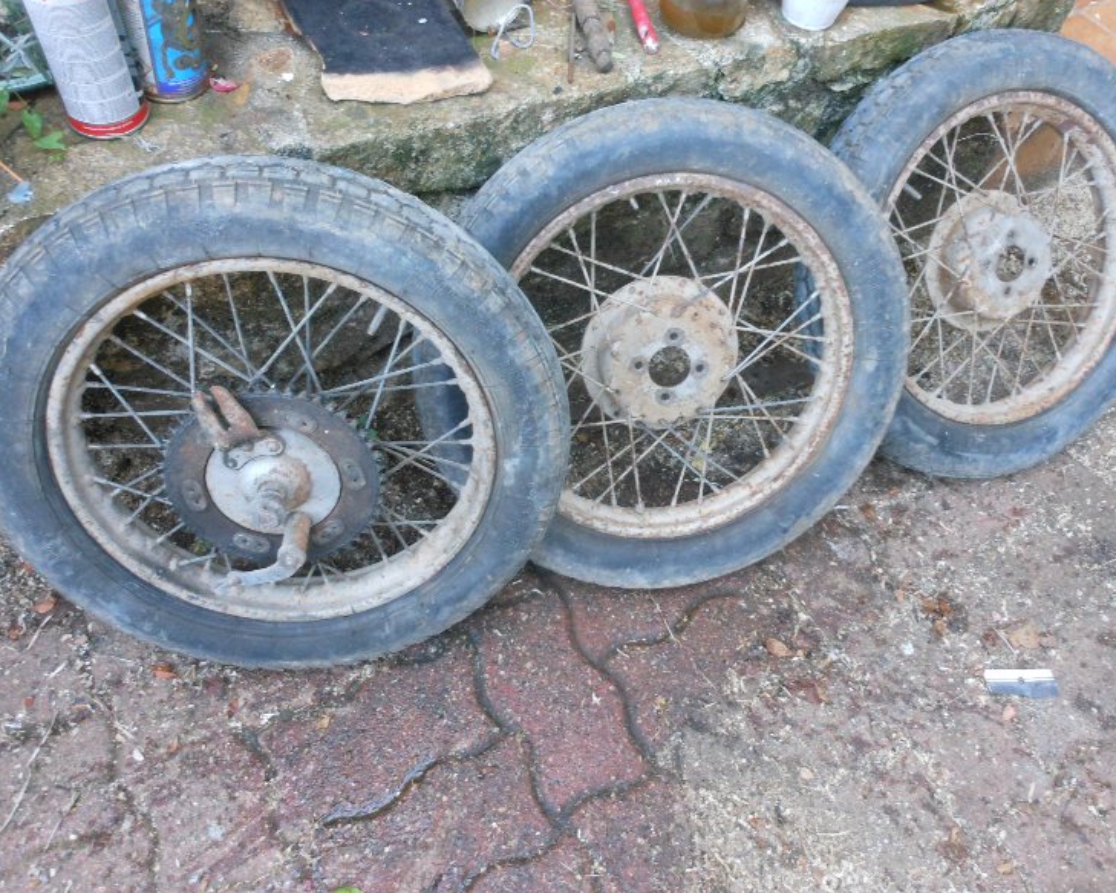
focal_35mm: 30
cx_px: 562
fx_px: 991
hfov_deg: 58.8
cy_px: 447
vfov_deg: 48.5
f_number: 3.7
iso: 400
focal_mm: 5
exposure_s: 1/50
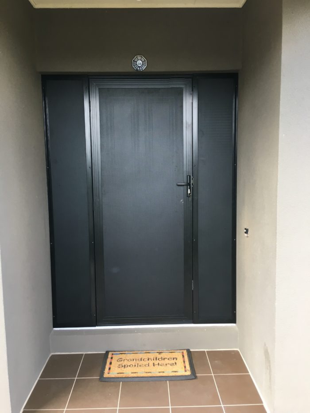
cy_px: 206
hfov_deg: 48.2
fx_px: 346
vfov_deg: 61.7
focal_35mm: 29
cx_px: 155
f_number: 2.2
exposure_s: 1/33
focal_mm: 4.15
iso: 25
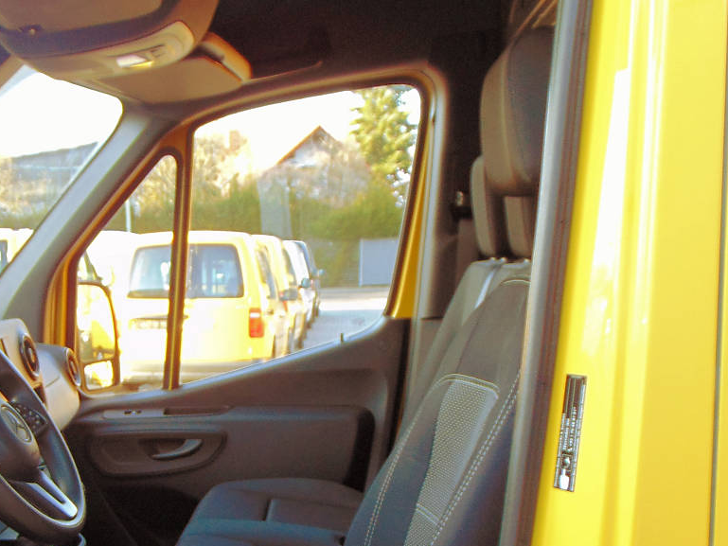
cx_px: 152
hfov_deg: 35.7
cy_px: 522
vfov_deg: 26.8
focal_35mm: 52
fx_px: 1094
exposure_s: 1/30
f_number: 3
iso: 160
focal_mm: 4.5
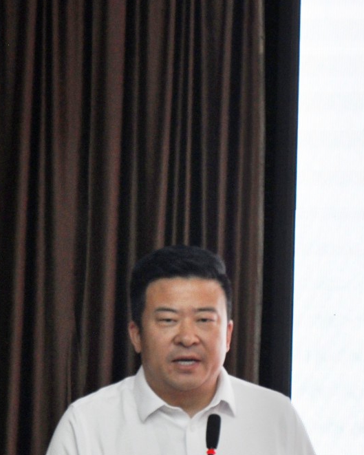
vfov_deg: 5.0
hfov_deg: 4.0
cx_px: 307
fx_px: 5156
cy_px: 288
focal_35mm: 383
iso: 400
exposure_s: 1/100
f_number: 5.6
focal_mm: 90
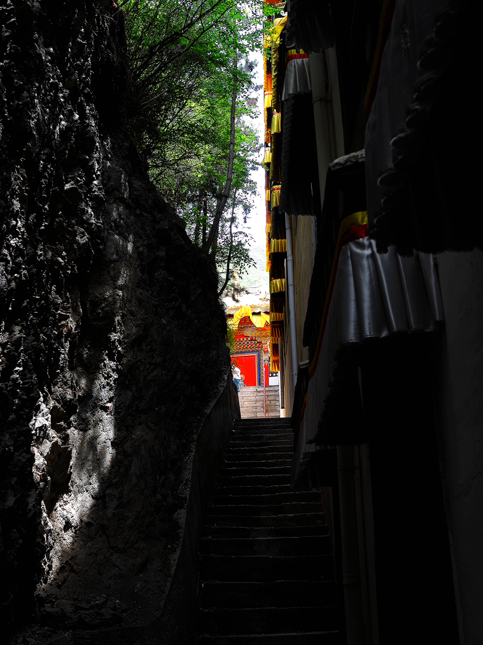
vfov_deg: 46.8
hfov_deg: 35.9
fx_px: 744
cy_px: 329
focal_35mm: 40
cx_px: 240
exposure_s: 1/60
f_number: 5.6
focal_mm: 24
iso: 100
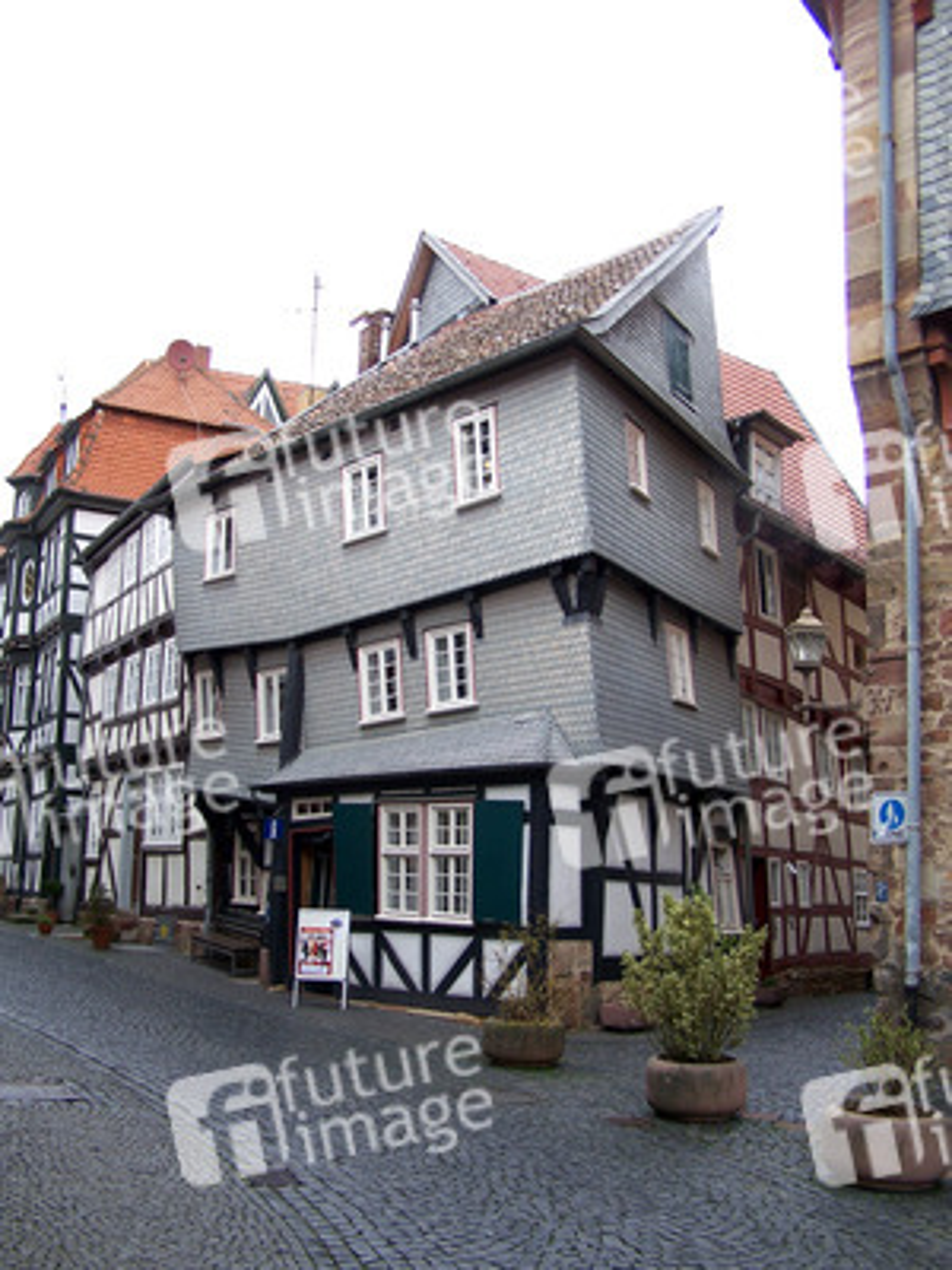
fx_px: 1393
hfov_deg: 37.7
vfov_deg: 49.0
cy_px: 635
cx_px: 476
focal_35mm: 38
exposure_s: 1/160
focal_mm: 6.3
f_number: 2.8
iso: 80
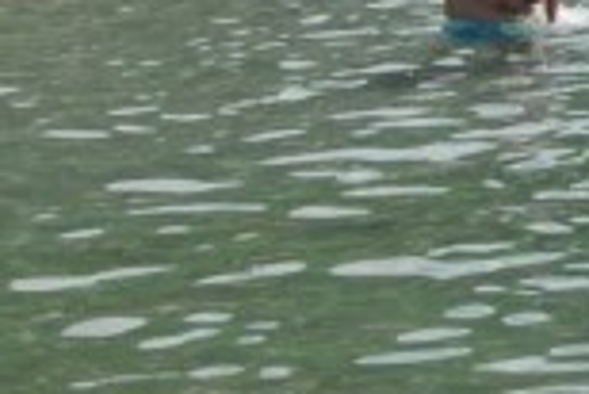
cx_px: 1887
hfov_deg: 6.8
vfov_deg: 5.0
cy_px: -471
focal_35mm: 268
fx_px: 4389
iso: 100
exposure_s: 1/250
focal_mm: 24
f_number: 8
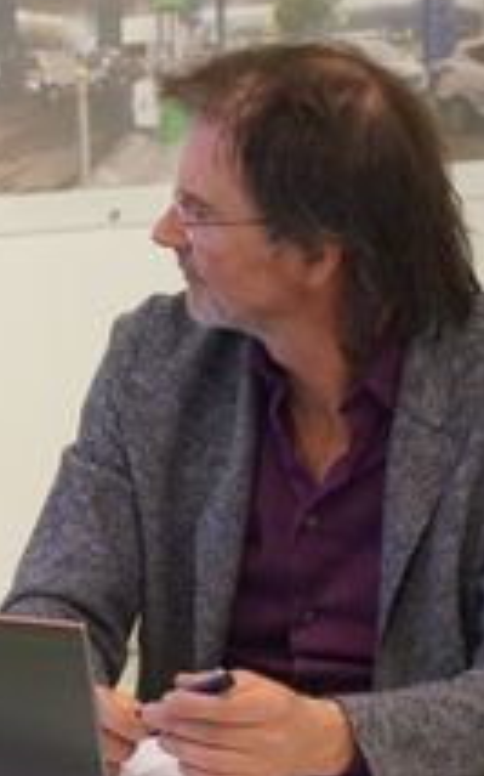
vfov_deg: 12.4
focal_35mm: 169
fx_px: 3569
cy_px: 592
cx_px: -258
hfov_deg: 7.6
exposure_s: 1/100
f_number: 5.6
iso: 3200
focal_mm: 46
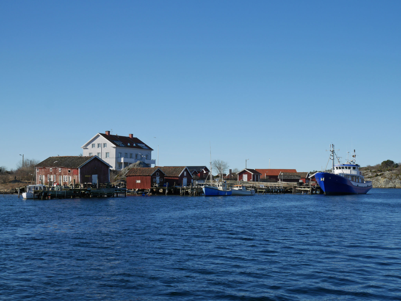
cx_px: 200
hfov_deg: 36.8
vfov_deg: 28.1
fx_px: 603
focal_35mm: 52
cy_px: 150
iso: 200
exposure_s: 1/400
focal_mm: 26
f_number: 10
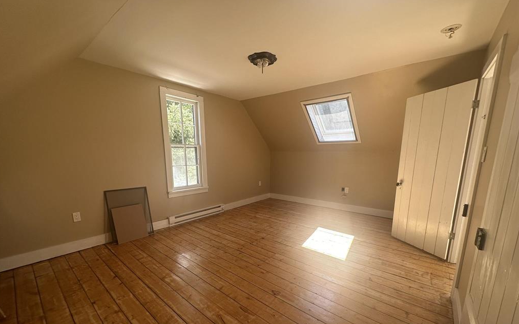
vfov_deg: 74.1
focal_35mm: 15
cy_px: 191
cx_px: 257
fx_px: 212
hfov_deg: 101.5
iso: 40
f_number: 2.2
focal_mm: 2.22
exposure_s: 1/99
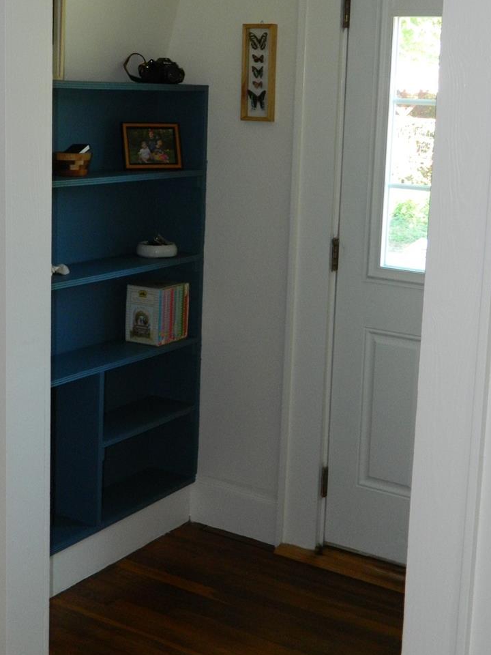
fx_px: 1059
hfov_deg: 26.1
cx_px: 246
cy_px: 236
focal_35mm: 56
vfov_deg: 34.1
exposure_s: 1/40
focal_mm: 6.2
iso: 200
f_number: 3.3
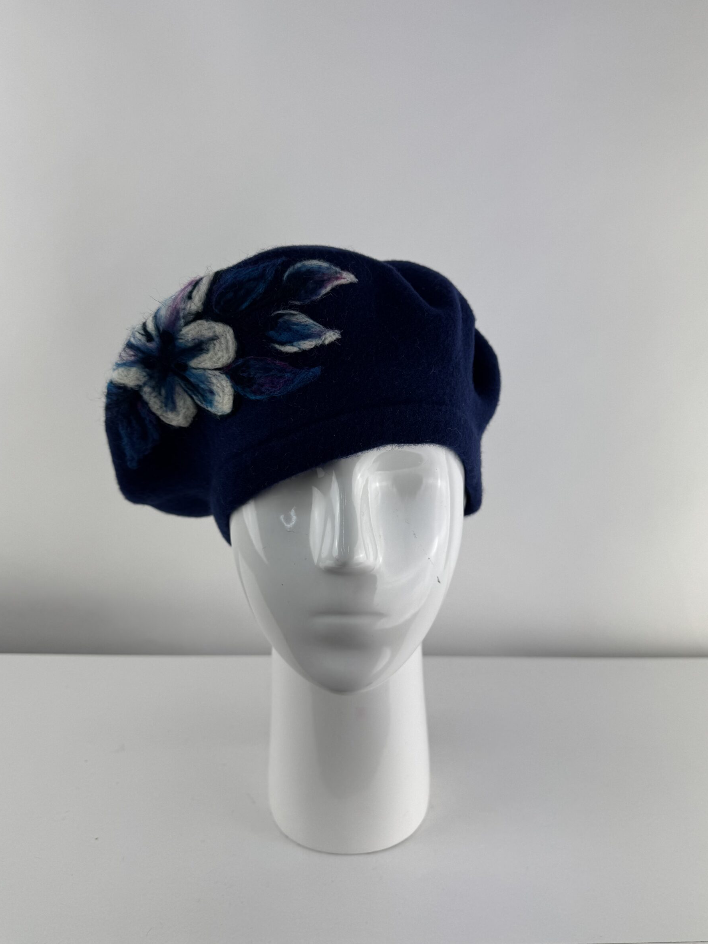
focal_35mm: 26
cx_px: 373
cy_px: 439
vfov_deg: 67.2
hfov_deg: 53.0
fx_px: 709
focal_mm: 6.76
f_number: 1.78
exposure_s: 1/474
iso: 80
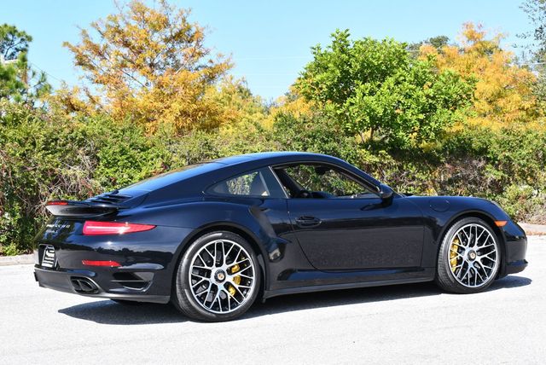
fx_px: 1063
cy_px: 182
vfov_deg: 19.5
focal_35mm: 70
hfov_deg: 28.8
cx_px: 273
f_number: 8
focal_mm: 35
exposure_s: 1/250
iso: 180
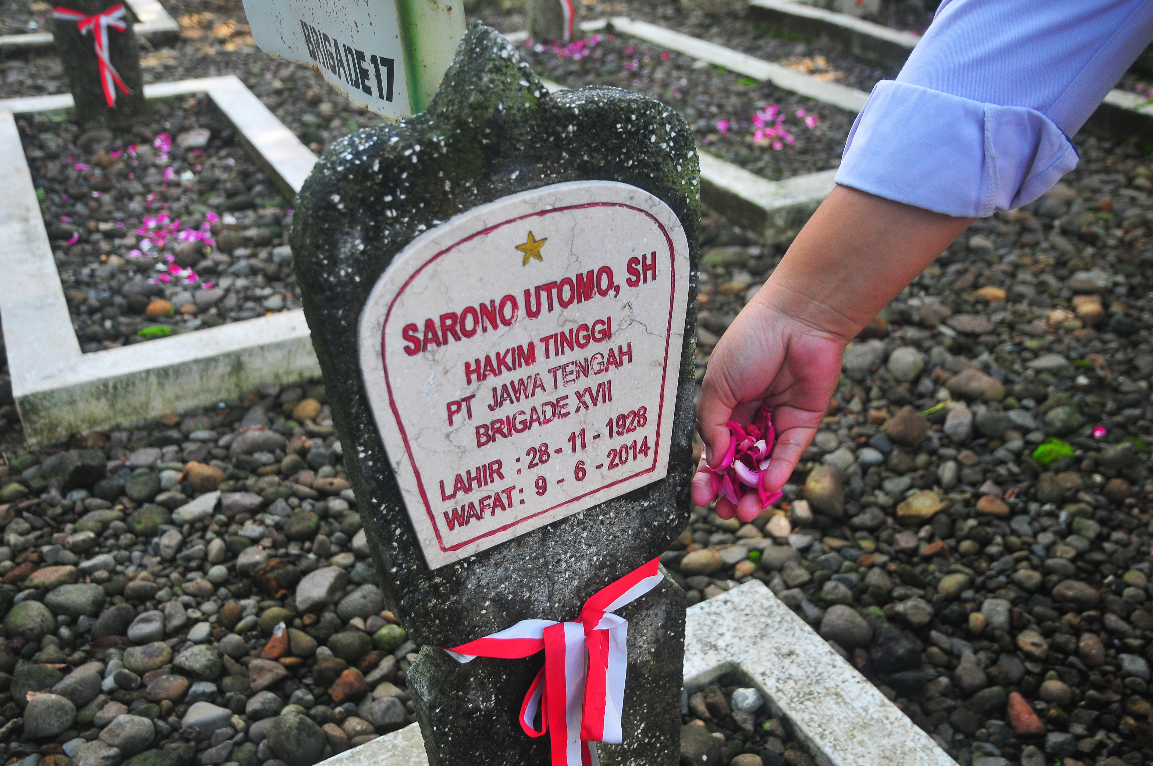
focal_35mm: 33
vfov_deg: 39.9
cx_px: 576
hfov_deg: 57.3
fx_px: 1056
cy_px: 383
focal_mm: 22
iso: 280
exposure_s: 1/180
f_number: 3.8
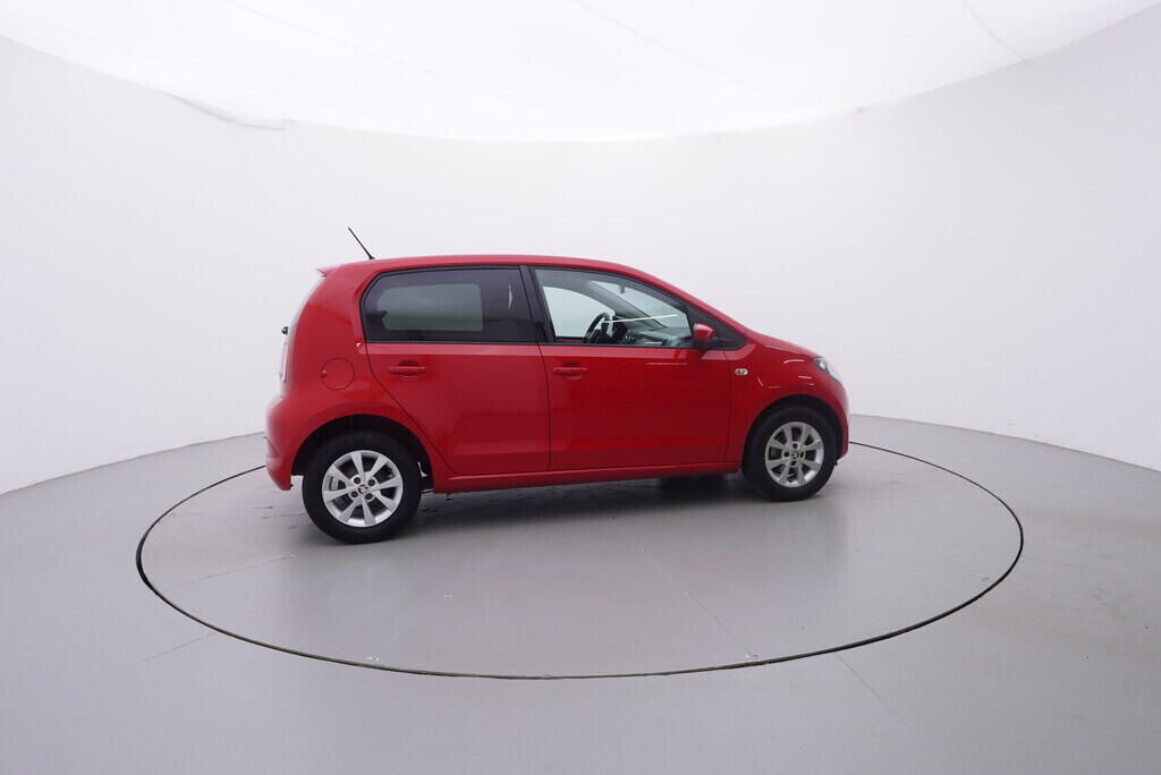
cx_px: 580
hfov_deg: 77.3
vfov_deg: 56.2
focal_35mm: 22
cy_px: 388
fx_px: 726
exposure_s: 1/80
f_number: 5
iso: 200
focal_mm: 15
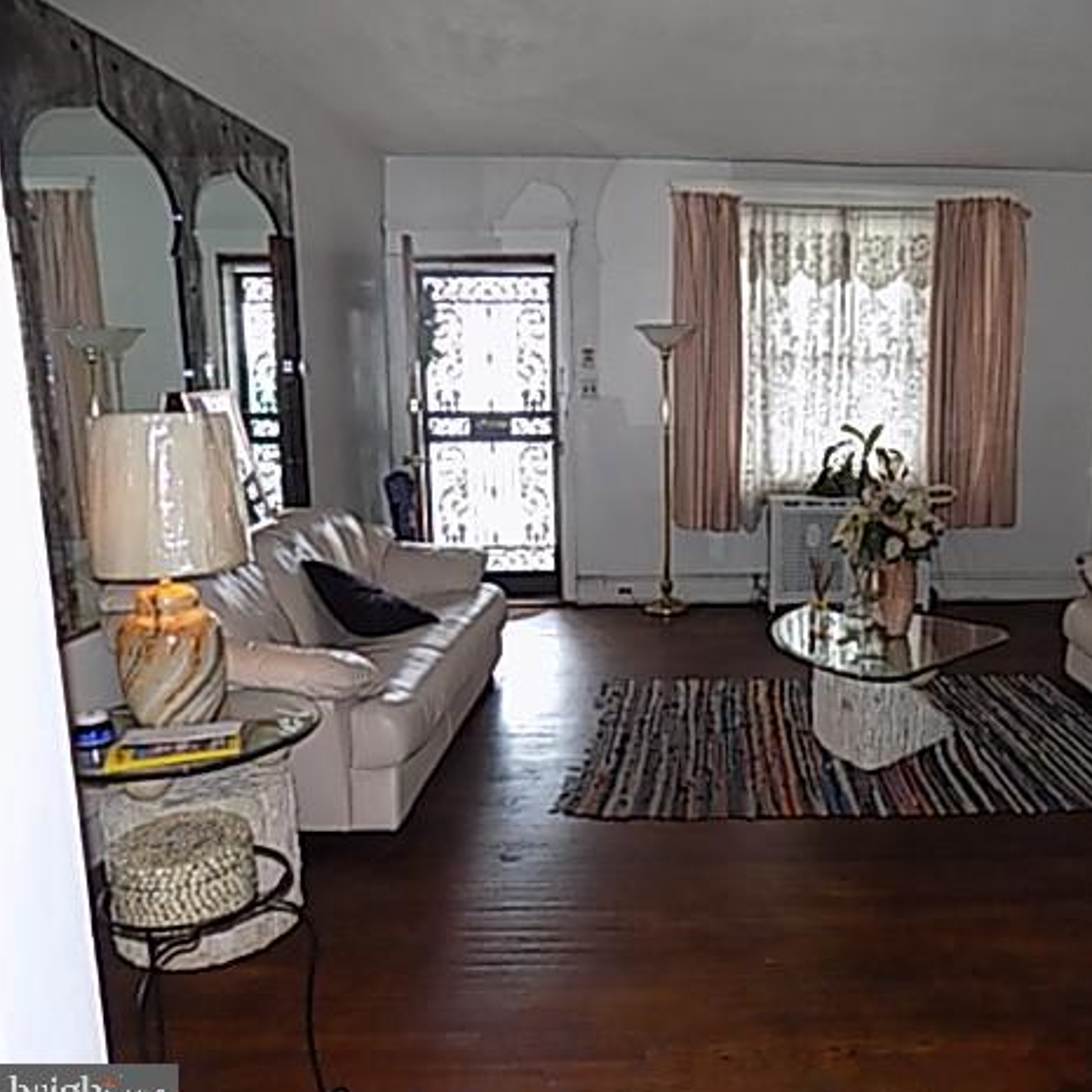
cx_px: 747
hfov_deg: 55.8
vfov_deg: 57.3
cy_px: 561
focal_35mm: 28
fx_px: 999
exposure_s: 1/30
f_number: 3.1
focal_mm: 4
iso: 200
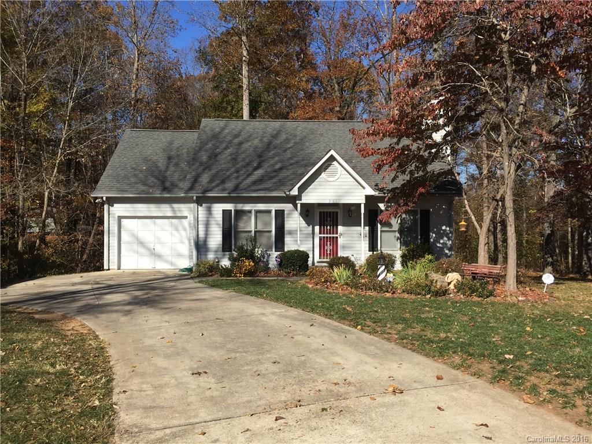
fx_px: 496
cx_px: 296
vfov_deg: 48.2
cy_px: 222
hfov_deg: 61.7
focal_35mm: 29
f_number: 2.2
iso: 32
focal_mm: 4.15
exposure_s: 1/2083
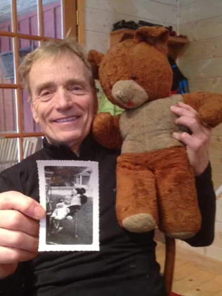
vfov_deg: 42.0
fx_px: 385
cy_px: 165
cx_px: 101
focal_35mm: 45
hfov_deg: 32.2
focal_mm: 4.12
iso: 400
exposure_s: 1/17
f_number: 2.4
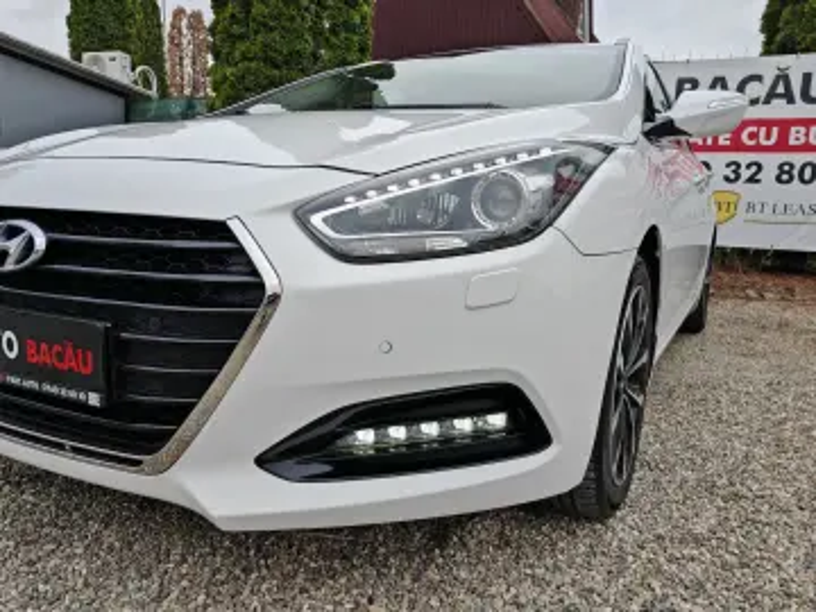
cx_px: 408
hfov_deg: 67.3
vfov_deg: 53.1
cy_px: 306
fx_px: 613
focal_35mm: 26
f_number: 1.6
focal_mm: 5.4
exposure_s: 1/390
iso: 50
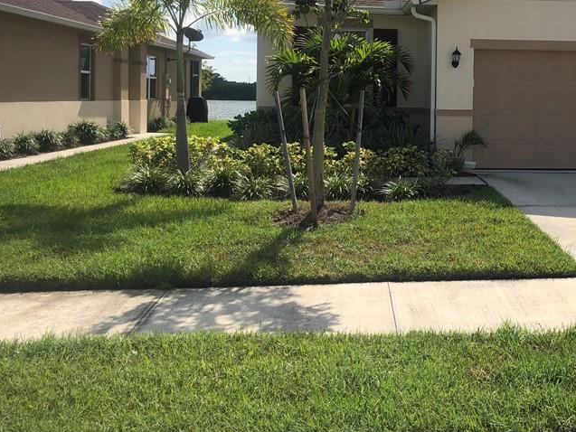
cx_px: 446
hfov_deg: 40.6
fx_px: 749
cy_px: 123
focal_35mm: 45
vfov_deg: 31.8
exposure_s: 1/2525
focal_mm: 4
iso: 20
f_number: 1.8
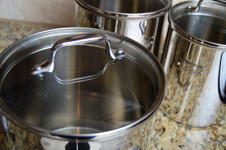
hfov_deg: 38.9
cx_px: 113
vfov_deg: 26.4
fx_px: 320
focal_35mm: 51
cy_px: 75
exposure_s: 1/200
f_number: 4.5
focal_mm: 34
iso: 200
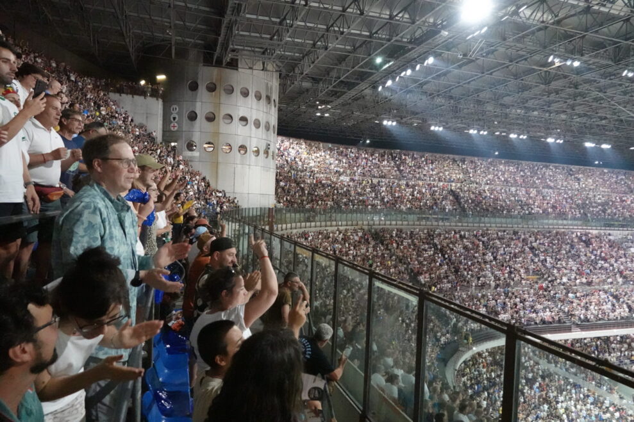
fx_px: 423
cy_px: 211
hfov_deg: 73.8
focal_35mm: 24
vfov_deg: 53.1
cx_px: 317
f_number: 2.8
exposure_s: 1/200
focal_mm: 9
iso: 6400
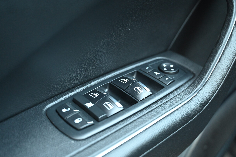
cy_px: 78
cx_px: 118
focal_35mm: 44
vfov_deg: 30.5
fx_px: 288
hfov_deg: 44.5
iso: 4000
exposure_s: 1/60
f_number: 4
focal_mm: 44
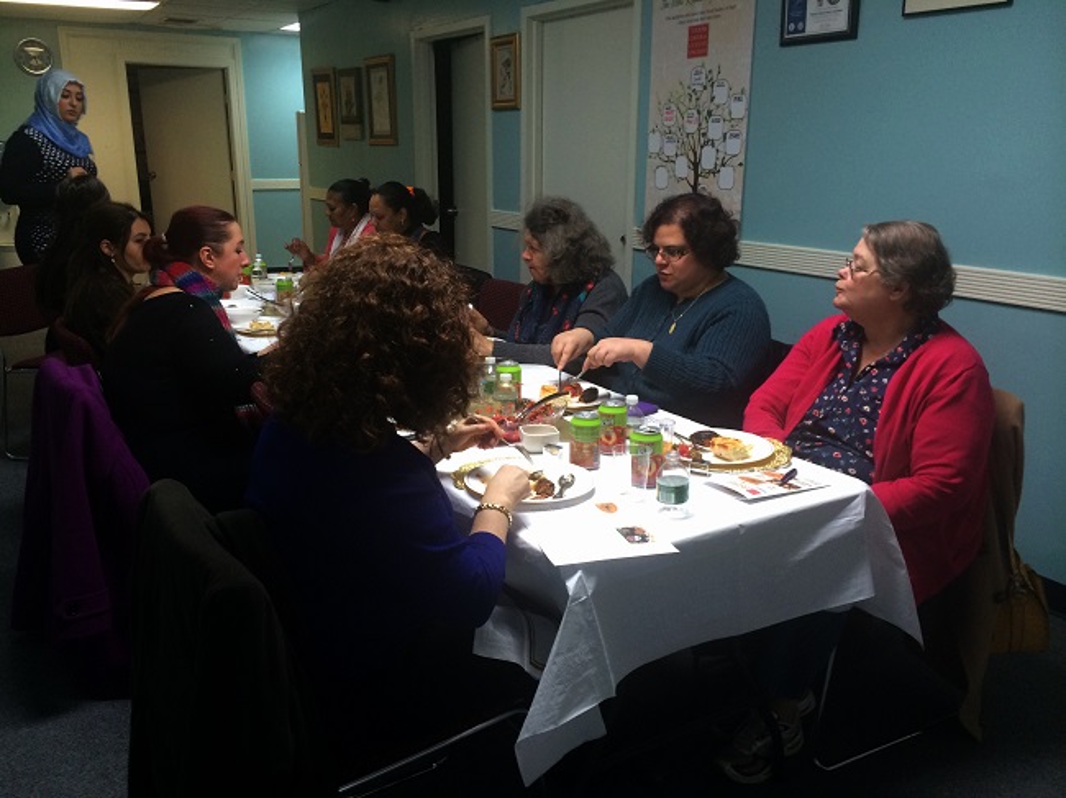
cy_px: 399
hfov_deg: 60.0
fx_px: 924
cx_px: 533
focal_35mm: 30
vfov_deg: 46.8
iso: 125
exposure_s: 1/30
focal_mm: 4.12
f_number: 2.2
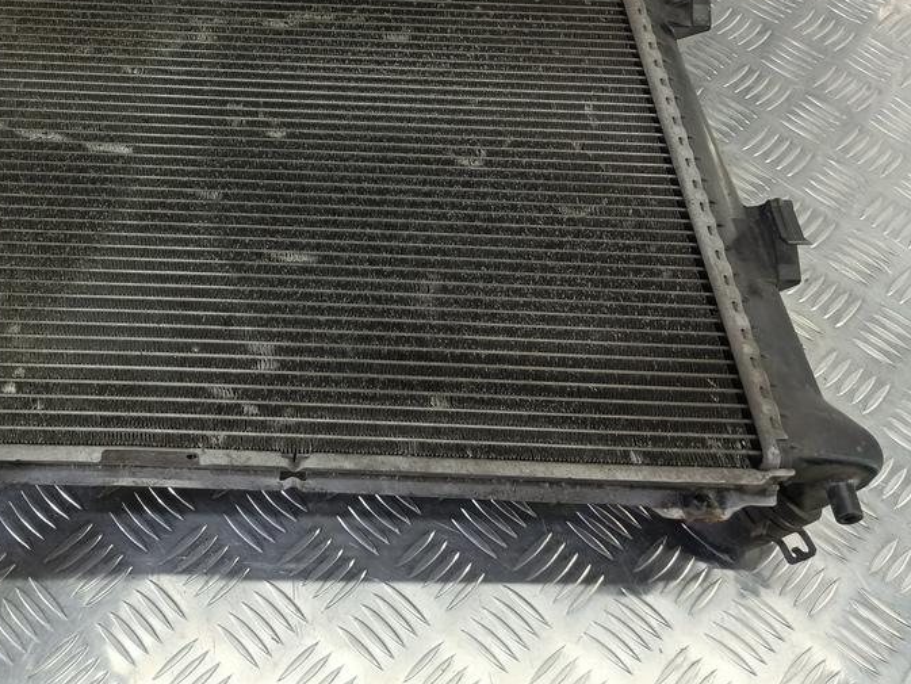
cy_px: 176
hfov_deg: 51.4
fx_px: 921
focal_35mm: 35
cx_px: 284
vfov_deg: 39.7
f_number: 1.6
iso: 153
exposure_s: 1/50
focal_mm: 4.11
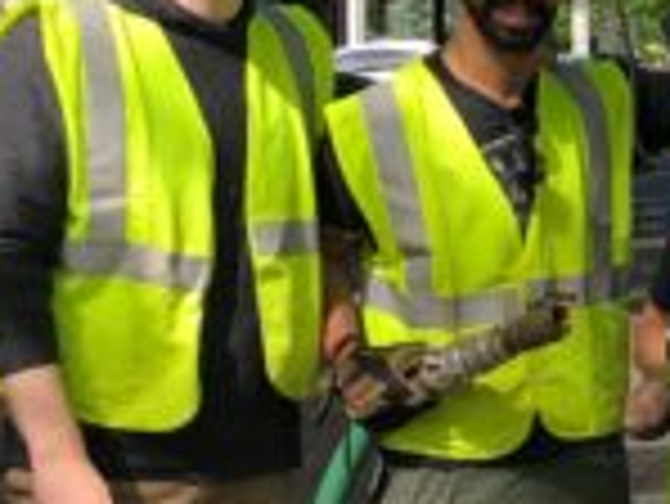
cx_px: 1151
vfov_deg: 13.1
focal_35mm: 113
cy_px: 256
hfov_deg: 15.3
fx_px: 2189
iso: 20
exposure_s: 1/852
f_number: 1.8
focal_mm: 3.99
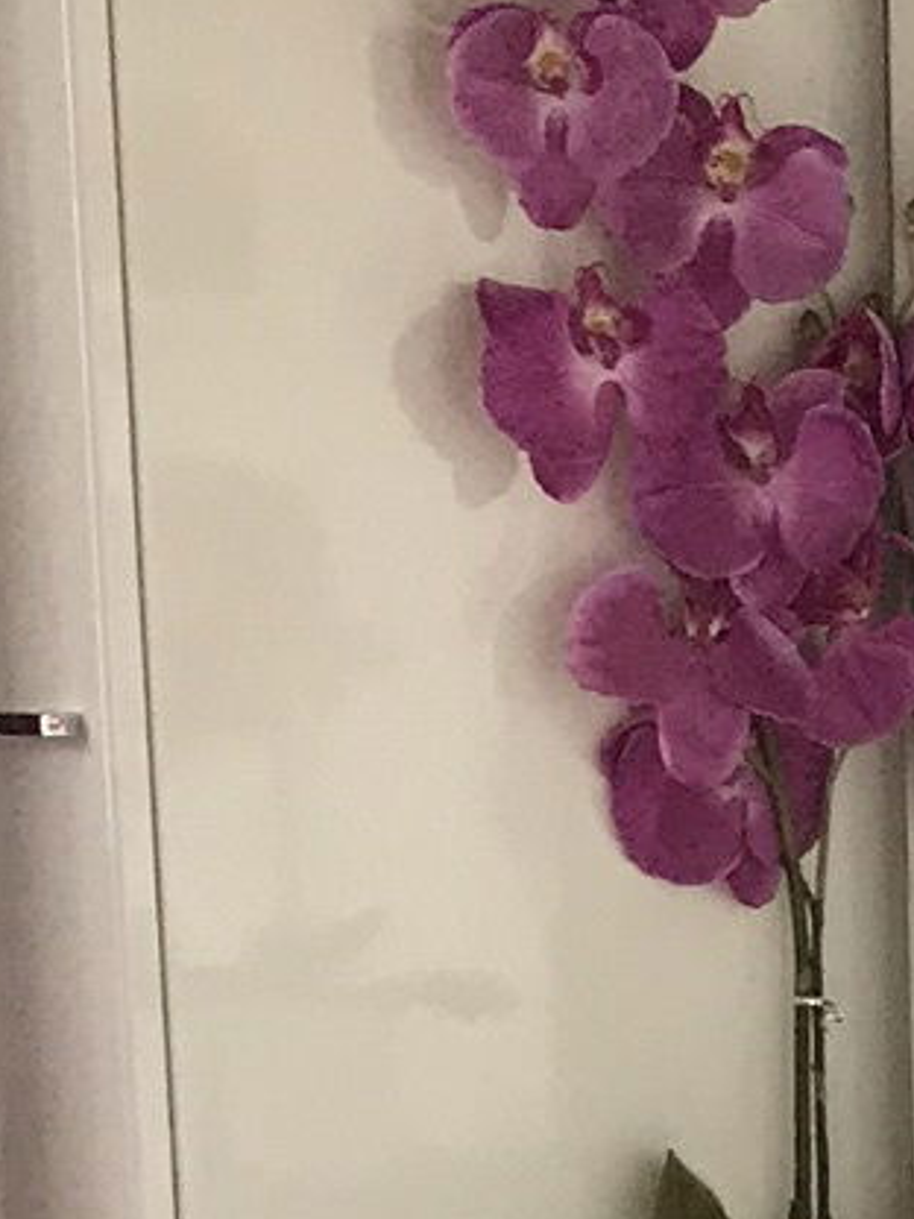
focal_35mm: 138
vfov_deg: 13.5
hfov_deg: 10.3
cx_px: 1482
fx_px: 4858
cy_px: 1840
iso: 25
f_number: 1.8
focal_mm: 3.99
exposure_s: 1/33
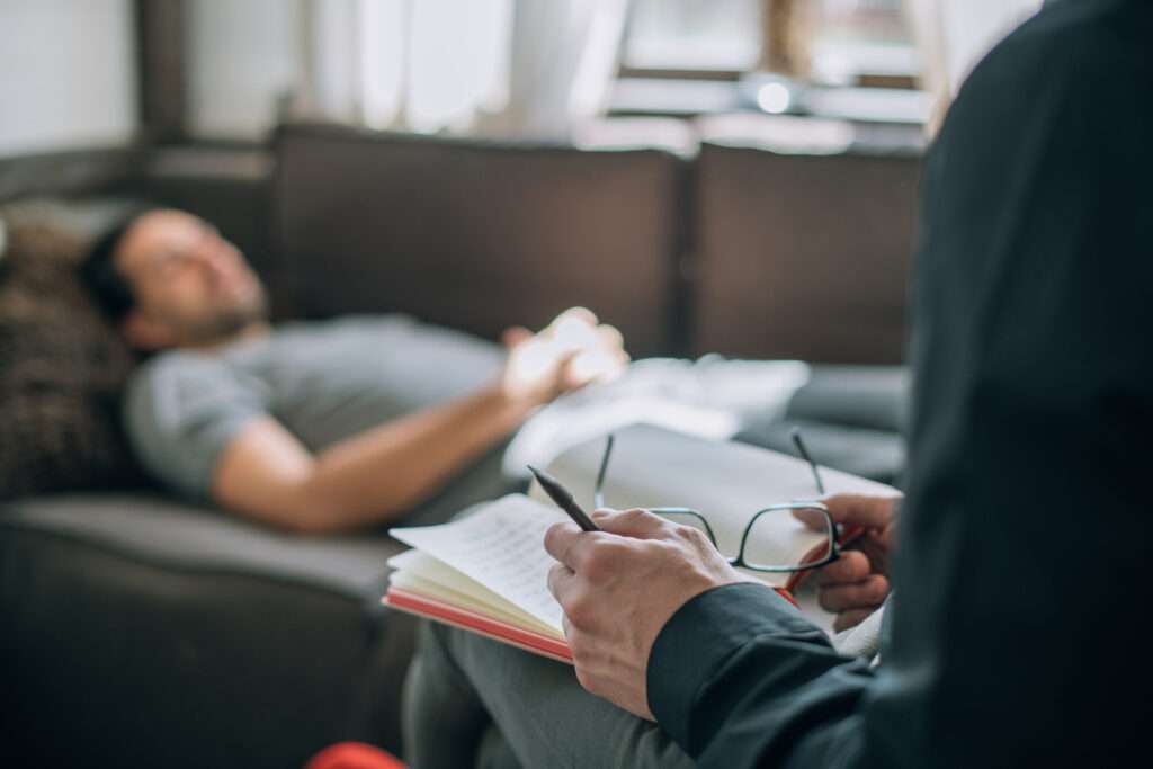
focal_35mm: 50
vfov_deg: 27.0
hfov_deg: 39.6
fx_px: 1602
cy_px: 384
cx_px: 576
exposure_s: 1/200
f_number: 2.2
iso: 100
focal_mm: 50
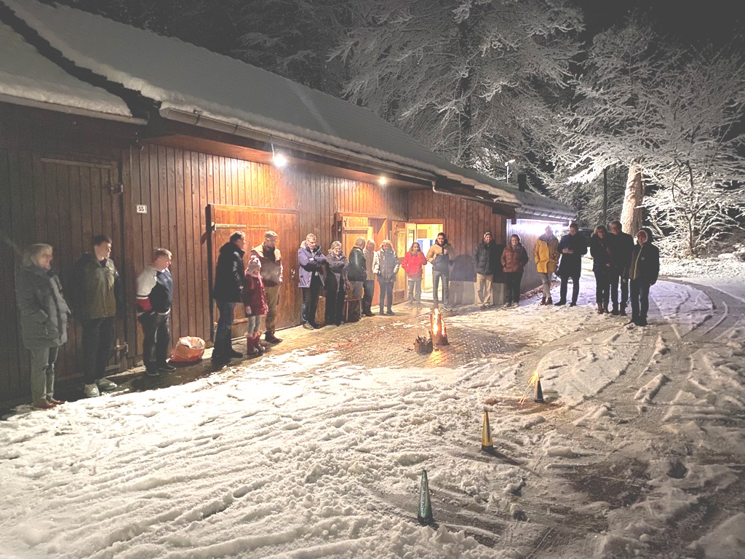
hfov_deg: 67.3
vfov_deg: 53.1
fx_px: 560
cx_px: 372
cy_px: 280
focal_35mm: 26
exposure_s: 1/8
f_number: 1.8
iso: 800
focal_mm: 4.25
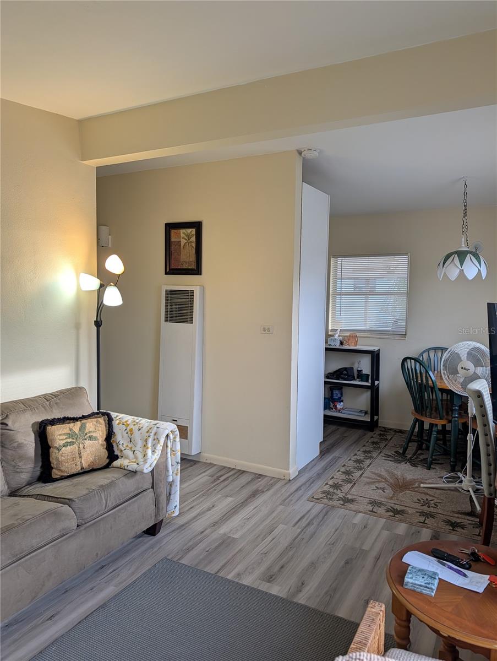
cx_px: 248
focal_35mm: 24
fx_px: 458
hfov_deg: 56.9
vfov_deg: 71.5
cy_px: 330
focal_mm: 6.9
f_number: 1.68
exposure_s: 1/120
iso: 43
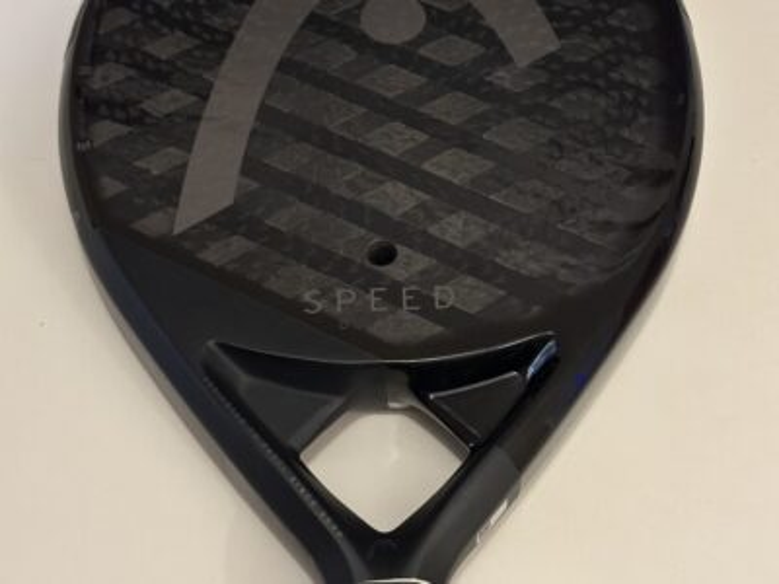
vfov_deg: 30.3
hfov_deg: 39.7
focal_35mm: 48
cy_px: 292
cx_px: 390
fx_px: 1080
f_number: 1.78
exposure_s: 1/33
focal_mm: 6.86
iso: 250
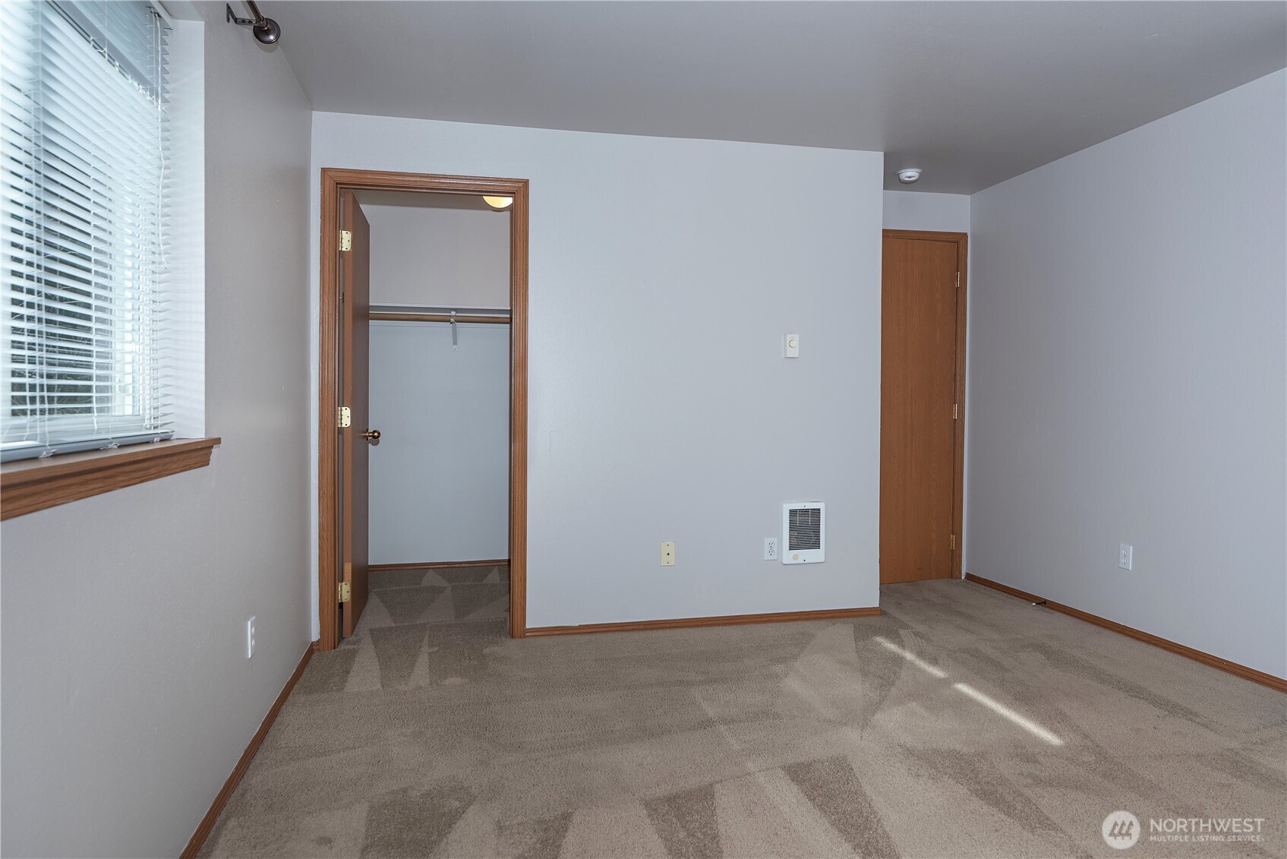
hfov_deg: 76.1
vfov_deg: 55.1
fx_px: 822
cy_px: 430
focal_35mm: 23
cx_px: 644
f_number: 6.3
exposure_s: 1/160
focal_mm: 23
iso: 200
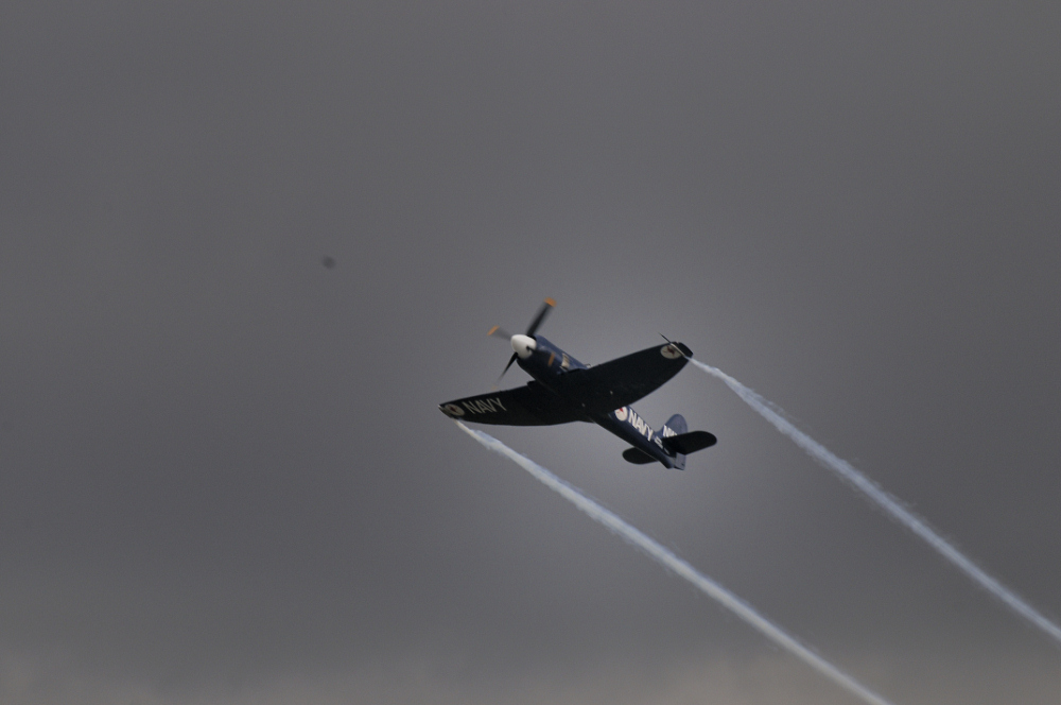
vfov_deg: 3.0
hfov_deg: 4.6
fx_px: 13245
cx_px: 530
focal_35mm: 450
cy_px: 352
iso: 200
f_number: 11
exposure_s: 1/500
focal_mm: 300
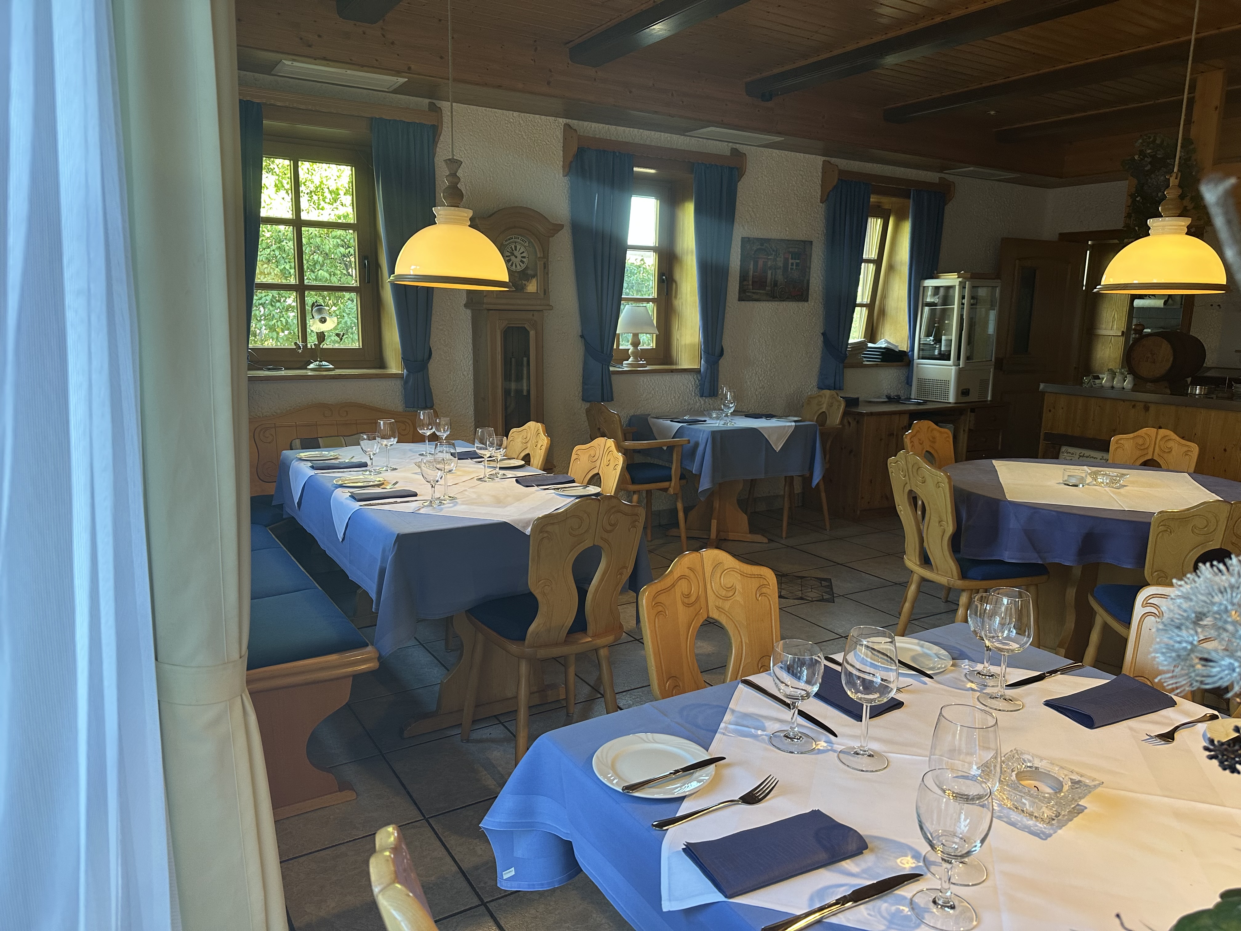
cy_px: 466
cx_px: 620
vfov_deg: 56.8
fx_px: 860
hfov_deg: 71.6
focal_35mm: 24
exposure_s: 1/50
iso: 160
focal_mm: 6.86
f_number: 1.78
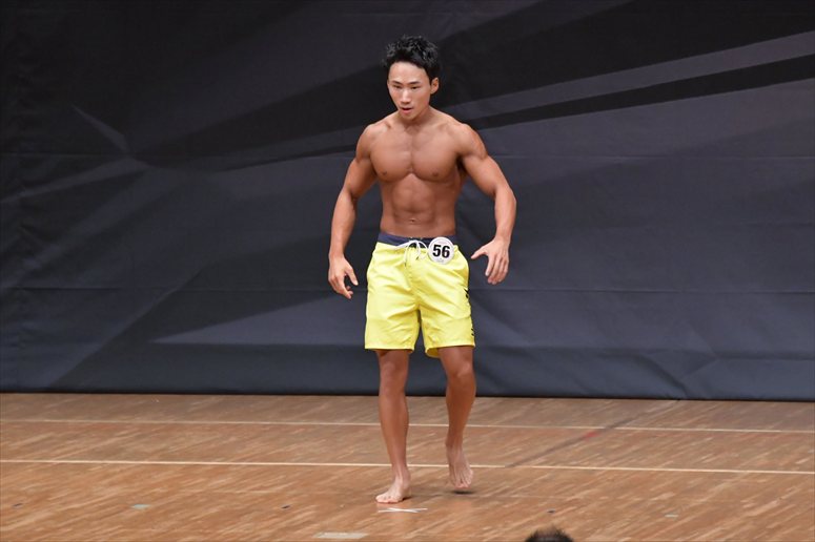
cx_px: 408
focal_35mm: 285
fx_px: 6449
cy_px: 271
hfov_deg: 7.2
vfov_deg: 4.8
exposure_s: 1/400
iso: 6400
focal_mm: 190
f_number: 5.6
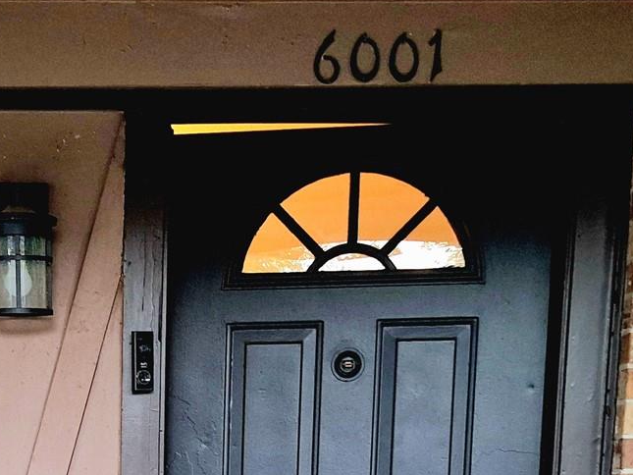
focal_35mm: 73
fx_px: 1335
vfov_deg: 18.5
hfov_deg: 25.9
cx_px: 79
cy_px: 650
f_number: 1.8
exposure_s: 1/24
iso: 320
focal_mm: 5.54
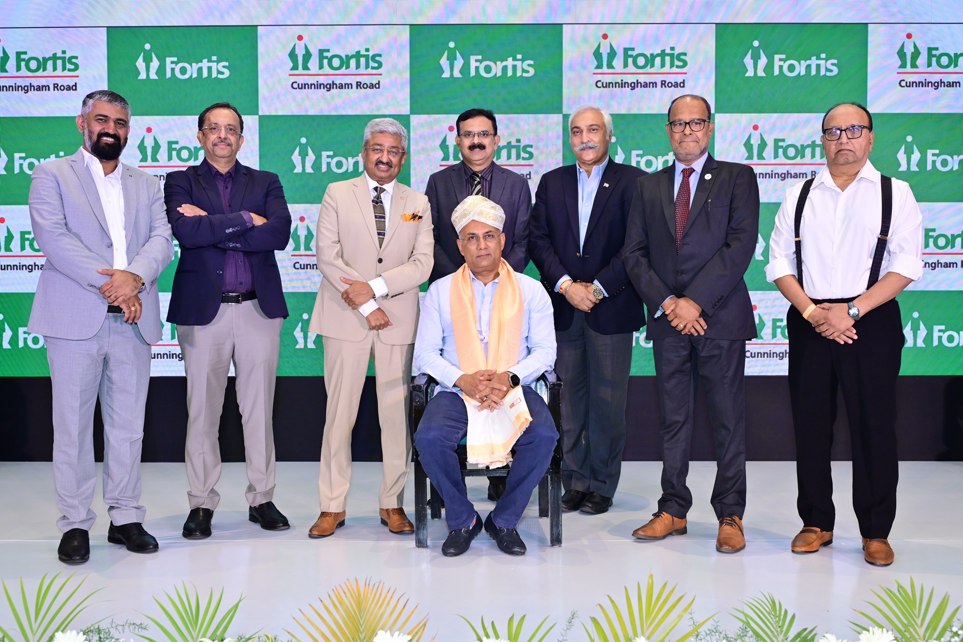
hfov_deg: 53.1
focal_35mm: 36
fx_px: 963
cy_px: 321
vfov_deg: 36.9
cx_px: 482
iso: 1000
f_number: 5.6
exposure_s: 1/160
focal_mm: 36
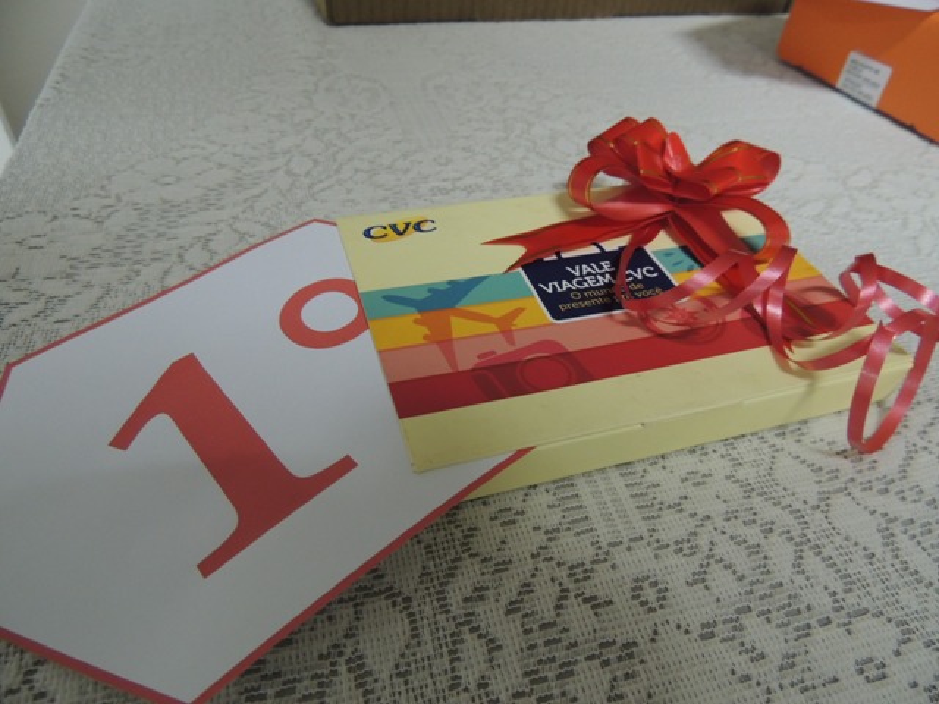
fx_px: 651
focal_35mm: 24
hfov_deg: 71.6
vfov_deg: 56.8
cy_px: 352
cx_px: 470
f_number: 3
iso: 320
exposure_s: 1/30
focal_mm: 4.3
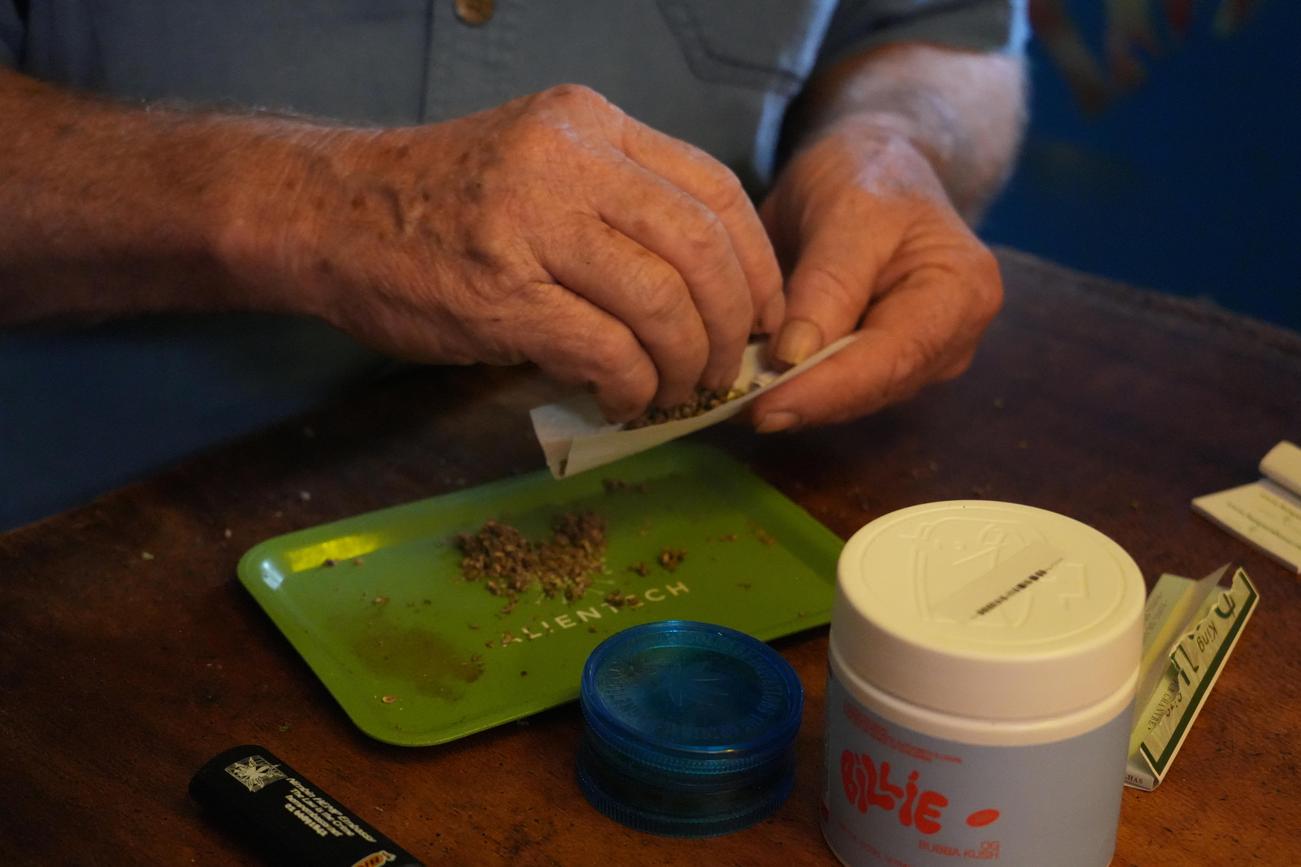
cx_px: 650
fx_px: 2168
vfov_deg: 22.6
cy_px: 434
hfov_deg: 33.4
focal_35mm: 60
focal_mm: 60
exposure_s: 1/100
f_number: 5.6
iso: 12800
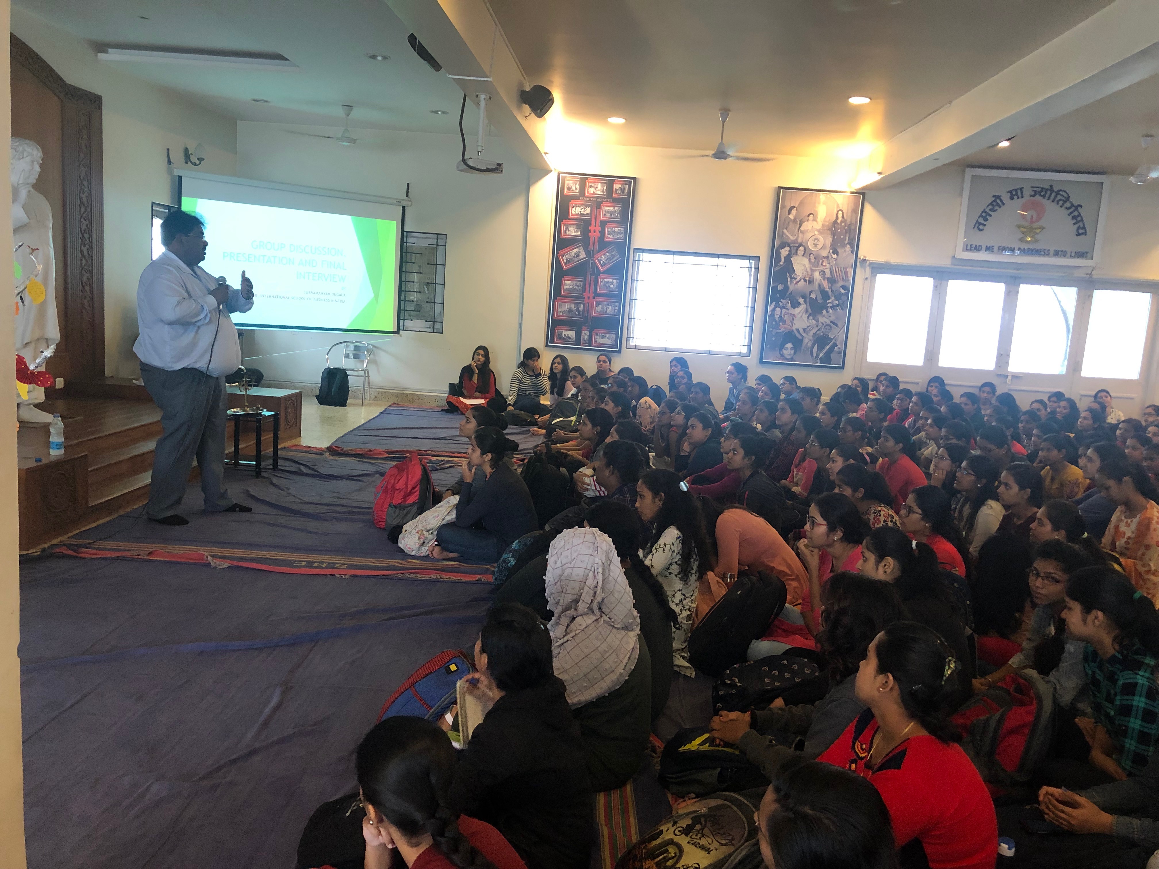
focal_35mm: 28
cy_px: 434
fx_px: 937
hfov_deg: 63.4
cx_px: 580
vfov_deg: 49.7
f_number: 1.8
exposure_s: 1/17
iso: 80
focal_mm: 4
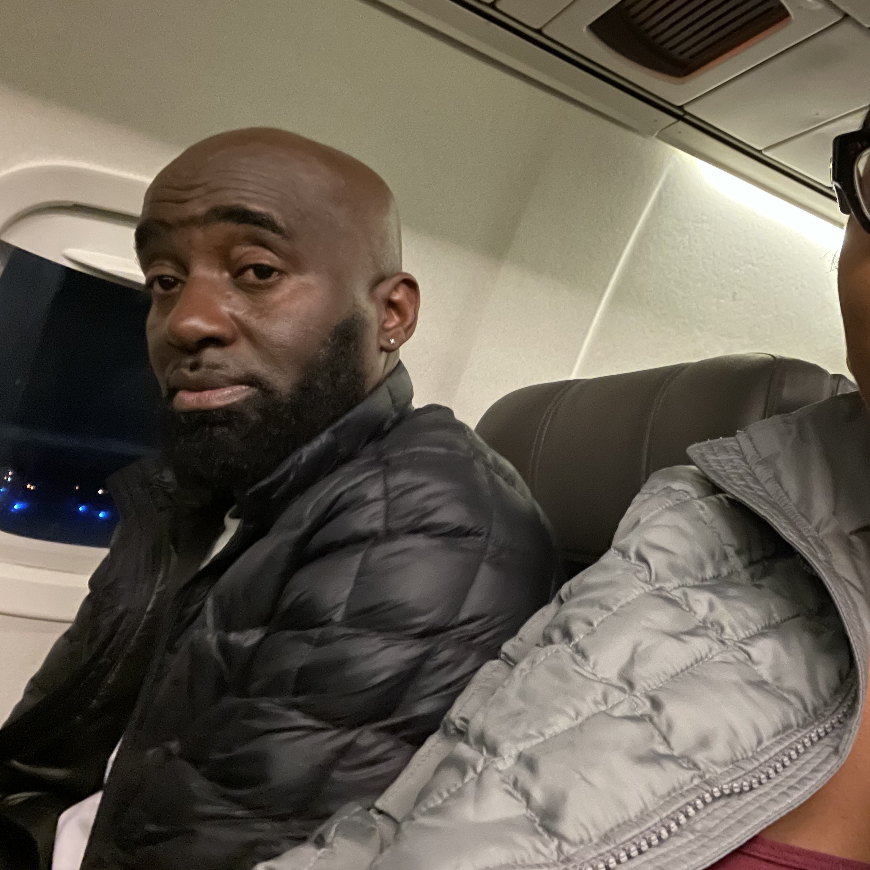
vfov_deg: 57.3
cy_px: 430
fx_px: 796
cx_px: 545
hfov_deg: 56.6
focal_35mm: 28
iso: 1250
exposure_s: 1/15
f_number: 2.2
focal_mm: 2.71
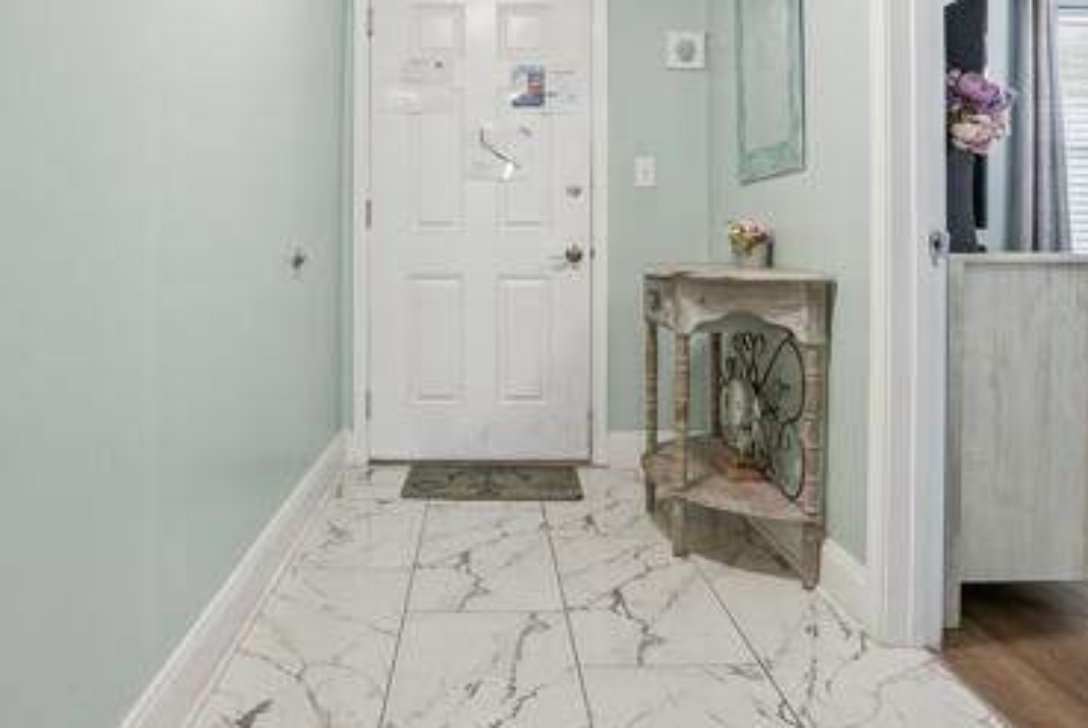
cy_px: 214
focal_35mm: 26
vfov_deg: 48.4
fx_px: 787
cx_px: 481
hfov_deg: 69.1
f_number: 8
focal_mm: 16
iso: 320
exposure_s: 1/40
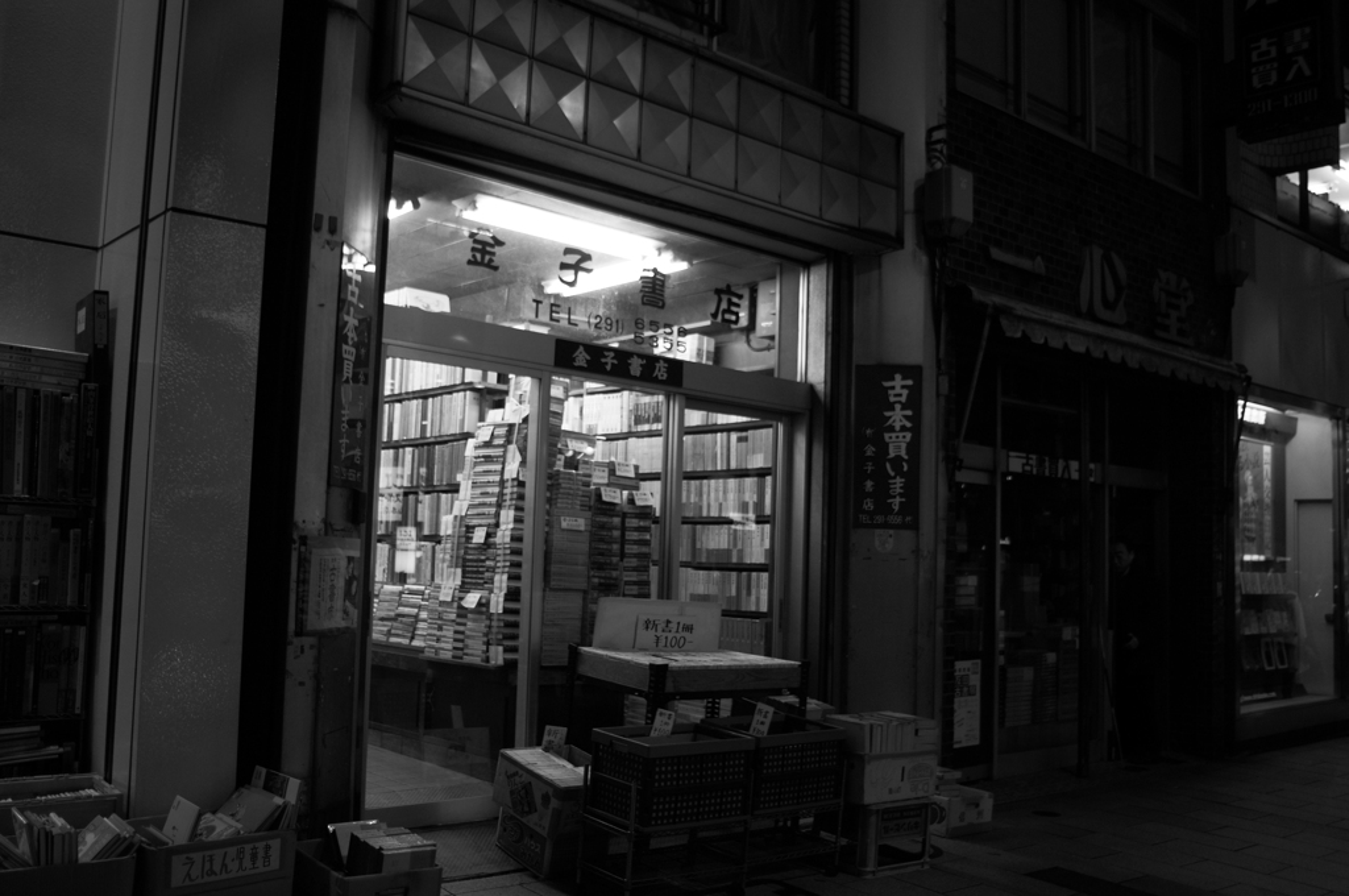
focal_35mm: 31
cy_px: 448
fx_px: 1160
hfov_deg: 60.3
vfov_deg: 42.2
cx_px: 674
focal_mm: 21
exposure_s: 1/40
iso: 320
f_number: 3.2
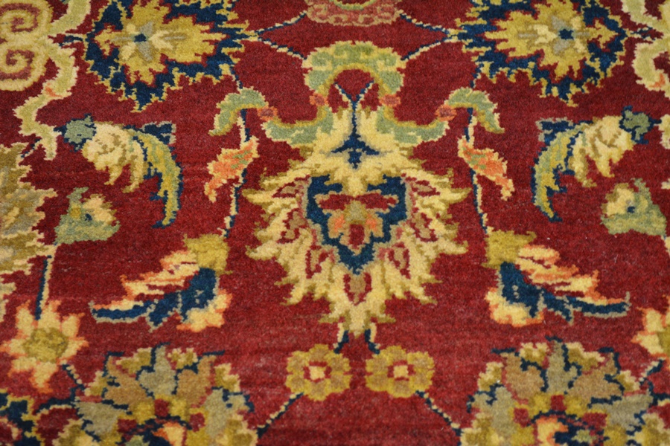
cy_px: 223
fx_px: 1452
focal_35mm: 78
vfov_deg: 17.5
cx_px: 335
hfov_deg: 26.0
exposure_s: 1/30
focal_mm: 52
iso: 900
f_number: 5.6
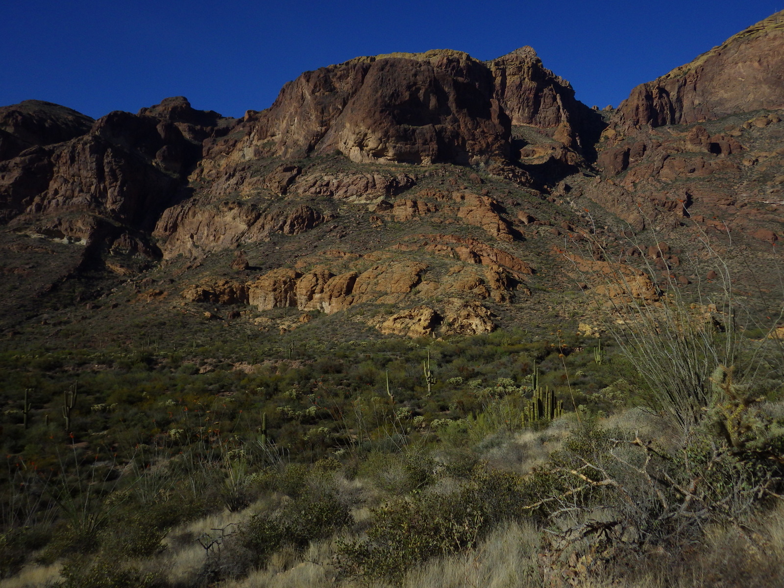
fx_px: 566
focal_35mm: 25
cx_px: 392
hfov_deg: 69.4
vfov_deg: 54.9
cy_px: 294
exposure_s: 1/500
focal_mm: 4.5
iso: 125
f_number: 7.9
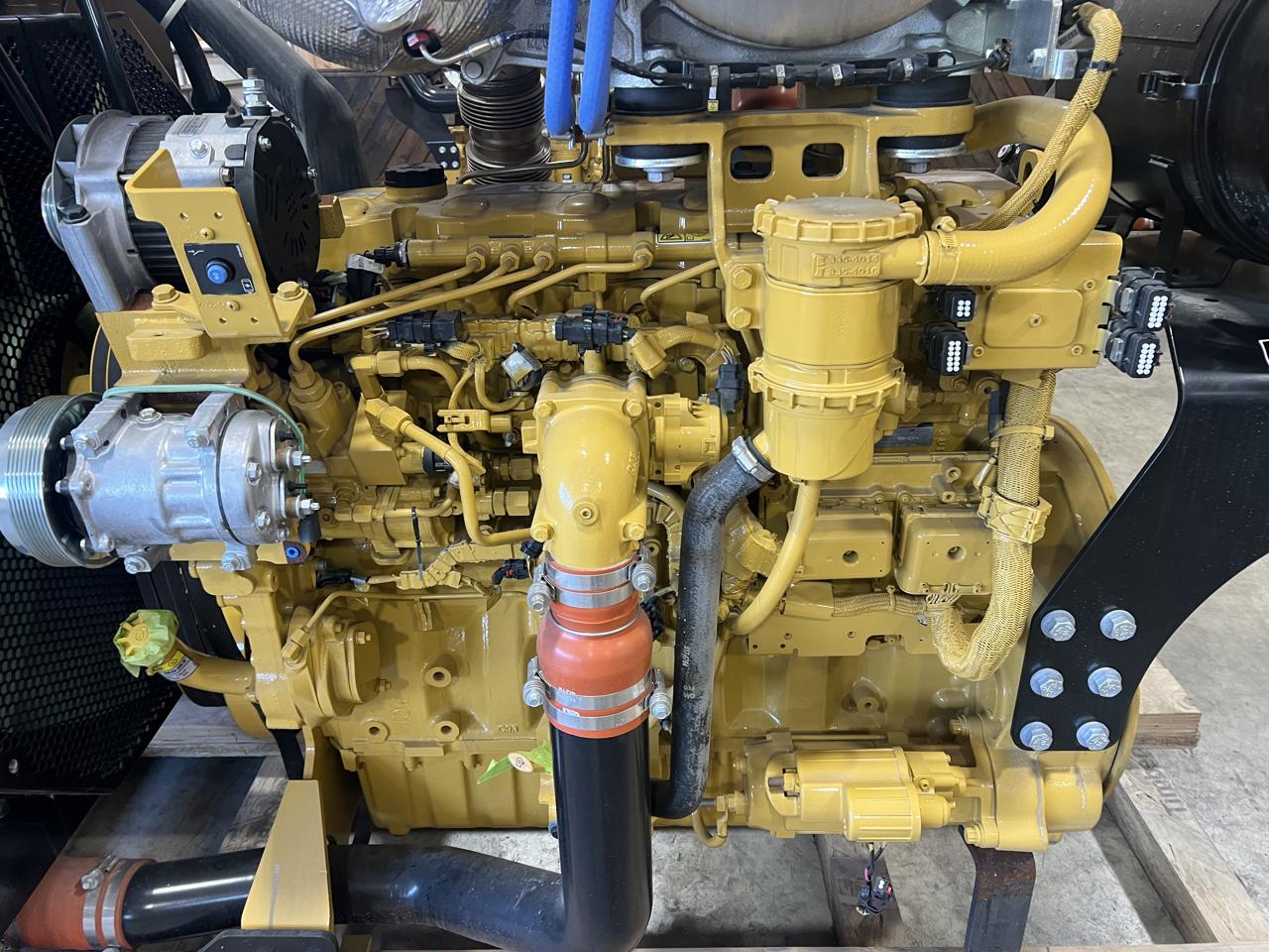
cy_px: 476
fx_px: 953
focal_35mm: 26
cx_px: 634
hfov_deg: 67.3
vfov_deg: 53.1
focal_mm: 5.7
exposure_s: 1/60
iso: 160
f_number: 1.5
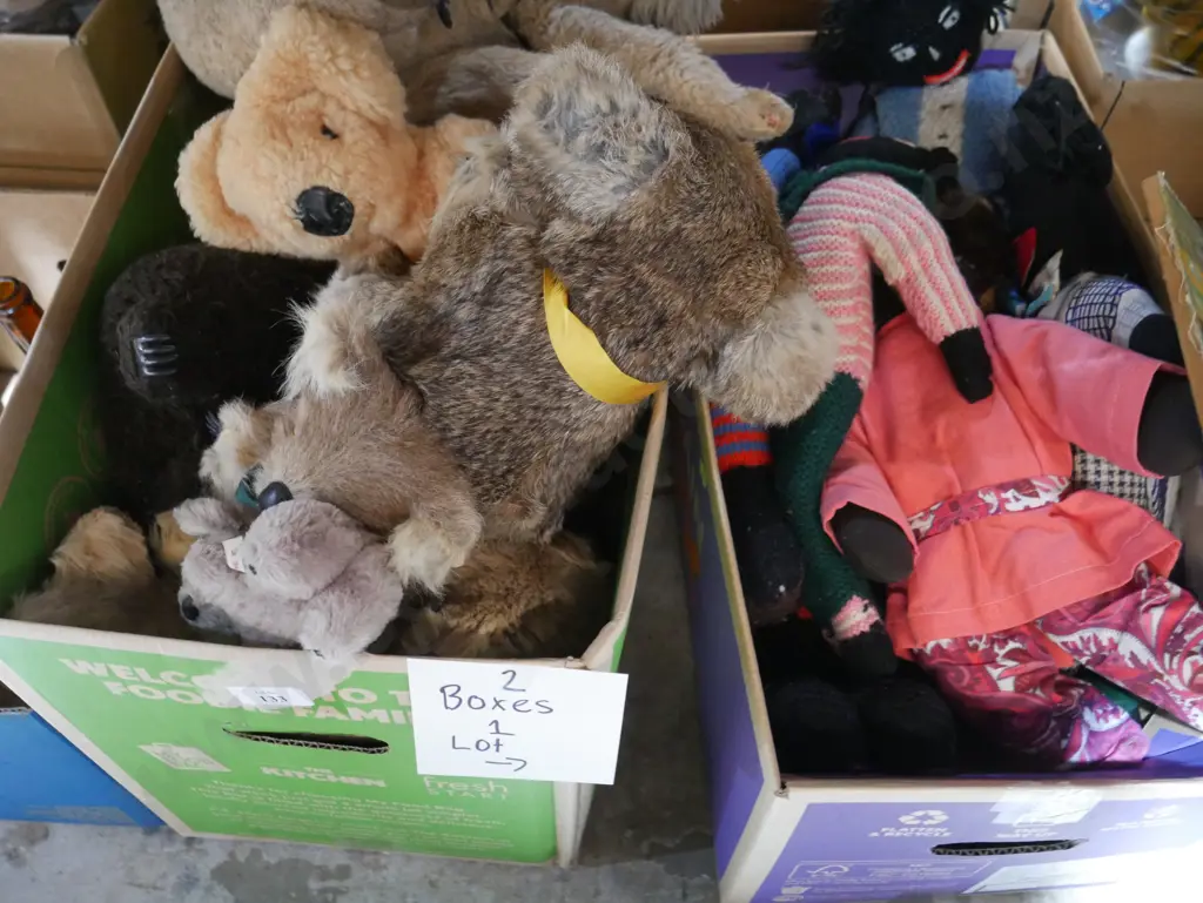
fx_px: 1113
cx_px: 602
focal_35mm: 32
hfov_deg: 56.8
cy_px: 452
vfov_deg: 44.2
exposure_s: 1/40
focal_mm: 16
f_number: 3.6
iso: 3200
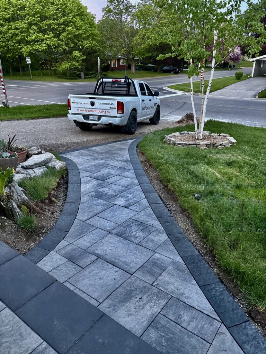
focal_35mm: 26
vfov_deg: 67.3
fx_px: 266
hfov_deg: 53.1
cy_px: 177
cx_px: 133
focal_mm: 5.96
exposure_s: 1/60
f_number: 1.6
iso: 500
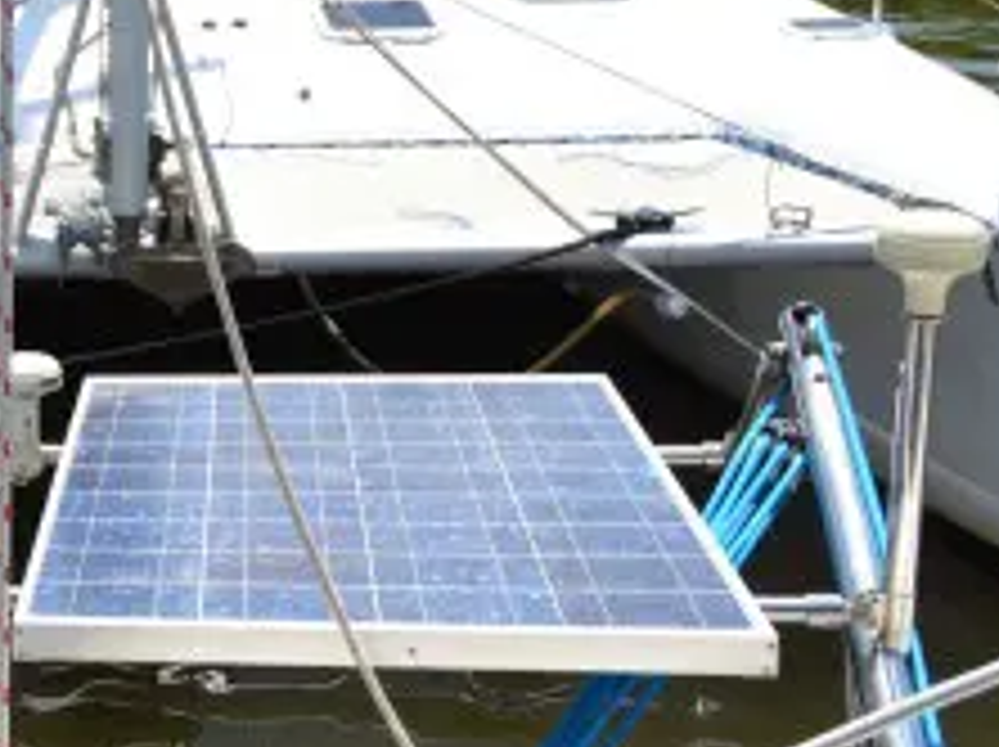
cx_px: -230
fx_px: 2162
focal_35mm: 75
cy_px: 349
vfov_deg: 19.6
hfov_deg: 23.5
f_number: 8
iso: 100
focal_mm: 18
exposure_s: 1/250
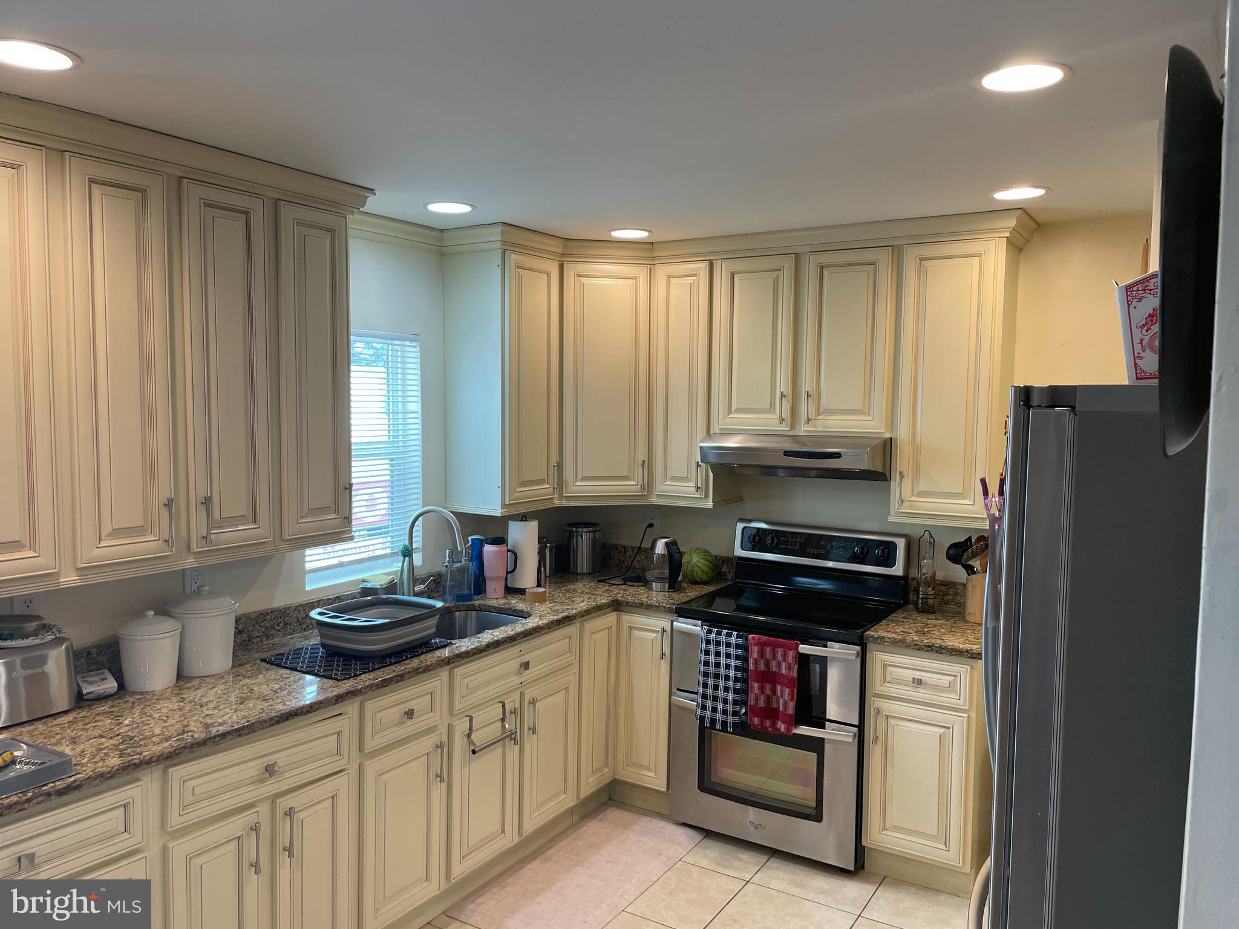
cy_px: 464
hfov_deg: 67.3
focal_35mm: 26
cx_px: 620
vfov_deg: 53.1
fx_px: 931
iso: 100
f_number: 1.6
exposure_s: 1/120
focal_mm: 4.2
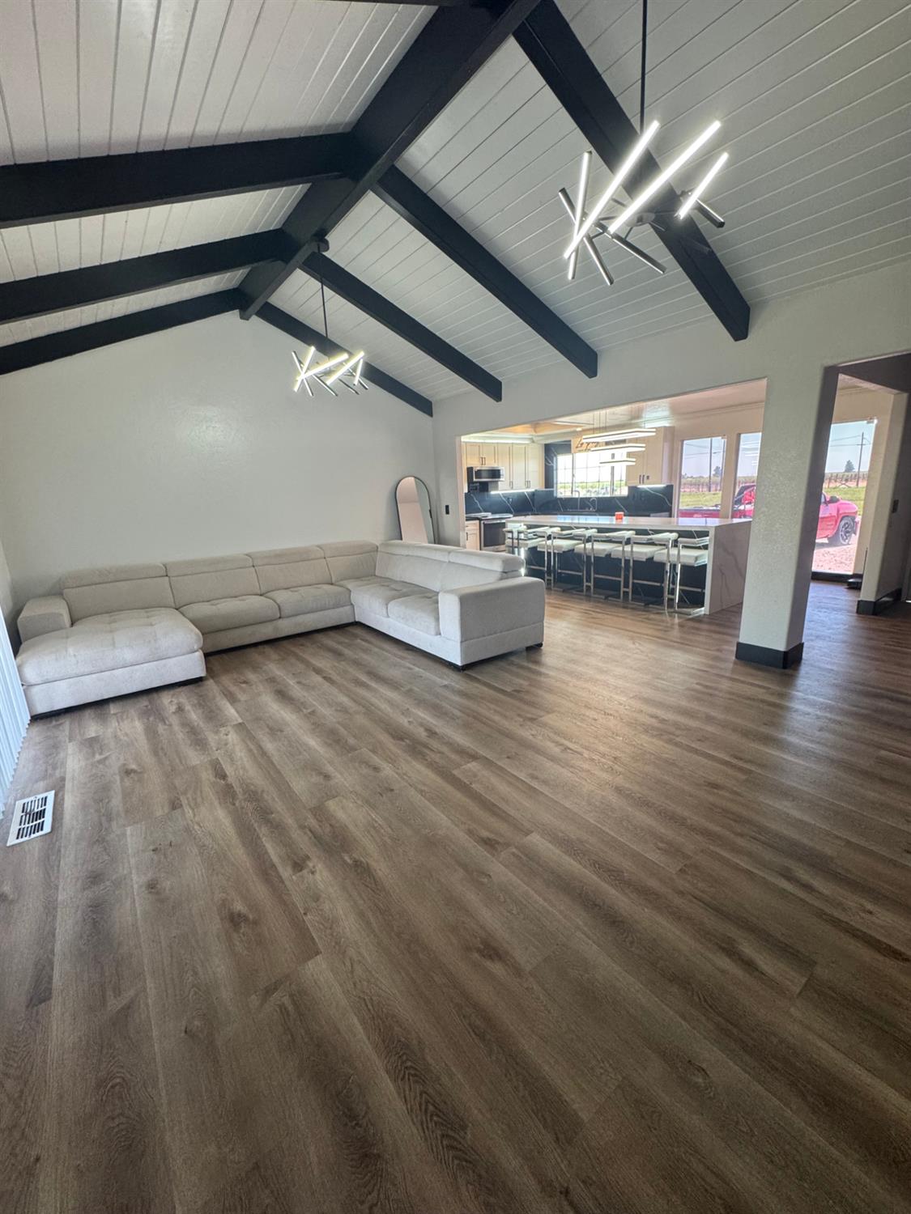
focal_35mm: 14
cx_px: 456
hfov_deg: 85.7
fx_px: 491
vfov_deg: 102.1
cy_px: 607
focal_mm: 2.22
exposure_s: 1/120
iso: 200
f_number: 2.2
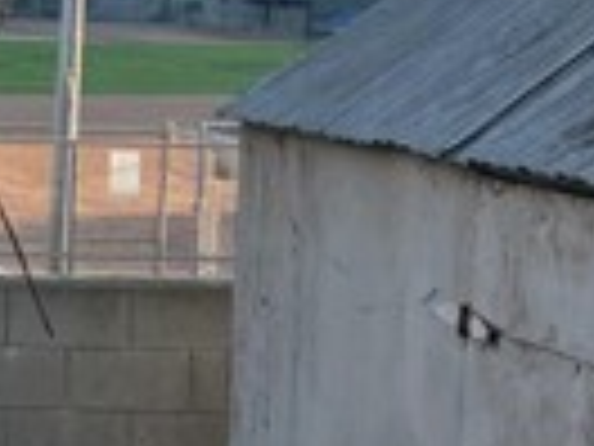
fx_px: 2162
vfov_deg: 11.7
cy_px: 72
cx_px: -436
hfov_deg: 14.1
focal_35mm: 126
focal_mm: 5.7
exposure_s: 1/2045
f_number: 1.5
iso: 50
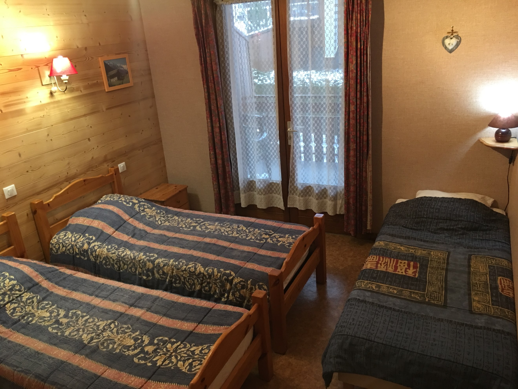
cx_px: 259
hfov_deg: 61.7
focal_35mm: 29
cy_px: 194
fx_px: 434
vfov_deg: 48.2
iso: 100
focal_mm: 4.15
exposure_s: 1/10
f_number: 2.2
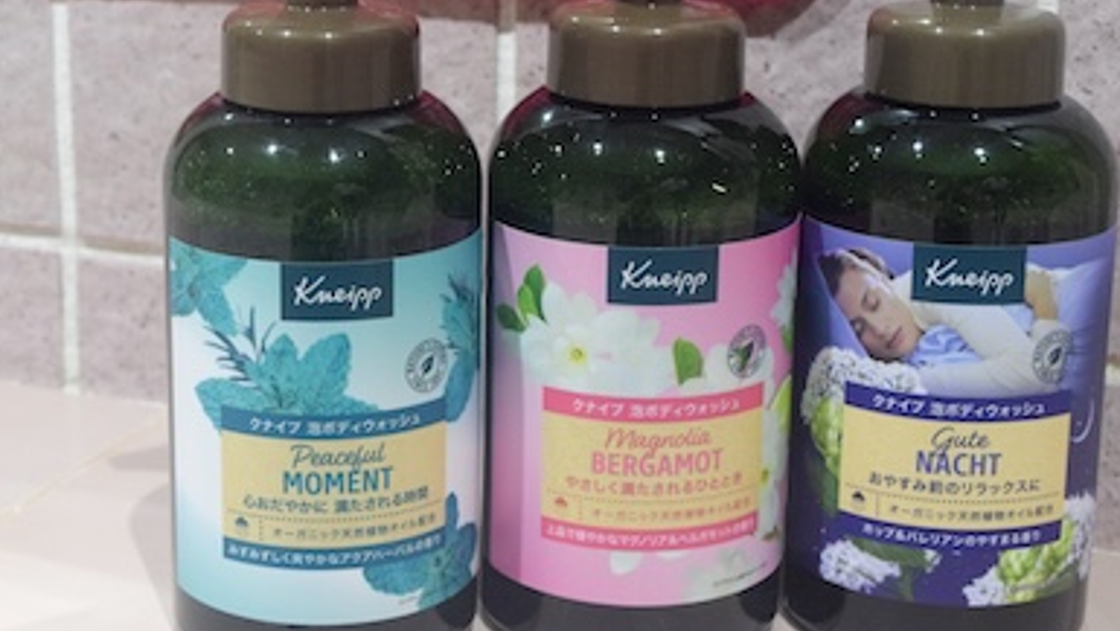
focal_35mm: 76
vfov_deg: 15.9
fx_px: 2253
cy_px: 201
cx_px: 436
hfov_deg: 27.8
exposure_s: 1/125
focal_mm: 31
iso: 1600
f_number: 6.3
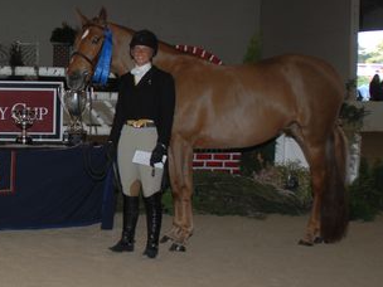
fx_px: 940
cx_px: 1
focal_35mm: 85
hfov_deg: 22.2
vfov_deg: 17.3
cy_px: 101
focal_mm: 28
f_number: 3.5
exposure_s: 1/125
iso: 200
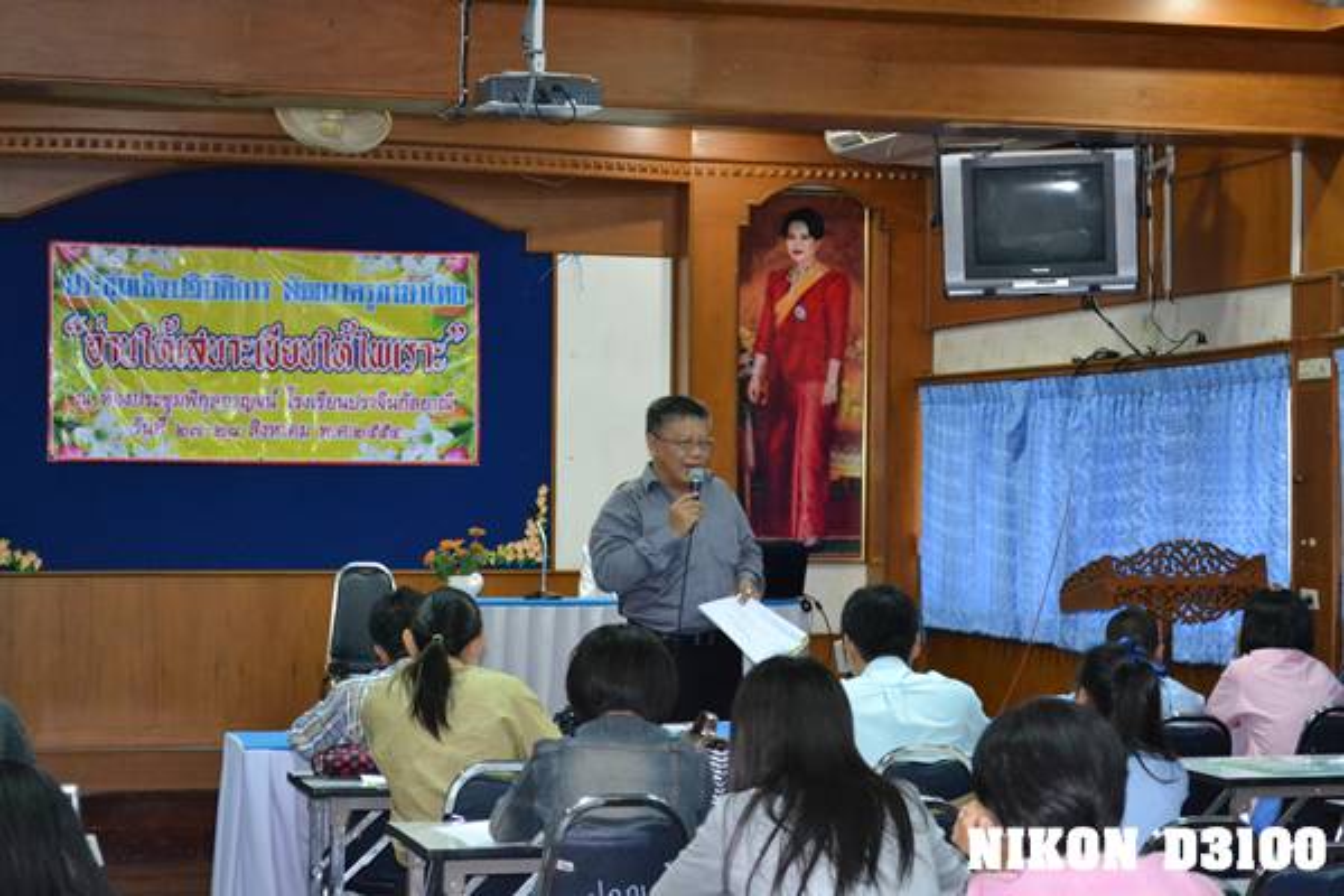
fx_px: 3080
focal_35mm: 82
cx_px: 672
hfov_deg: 24.6
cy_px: 448
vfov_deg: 16.6
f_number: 5.6
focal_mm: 55
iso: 3200
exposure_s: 1/60
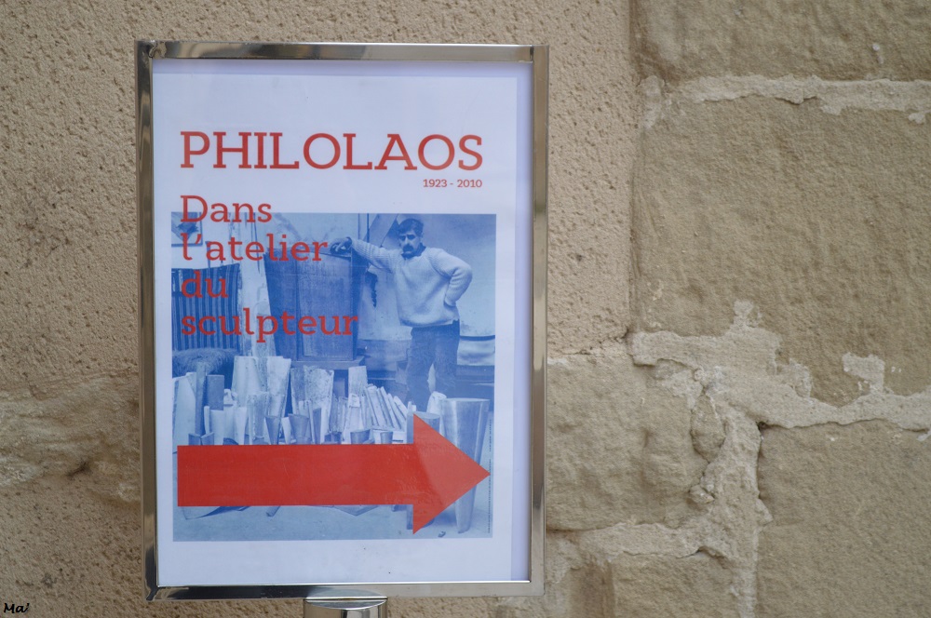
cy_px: 309
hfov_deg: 28.1
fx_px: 1860
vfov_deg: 18.9
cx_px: 466
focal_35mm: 72
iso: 400
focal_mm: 48
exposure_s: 1/125
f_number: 5.3
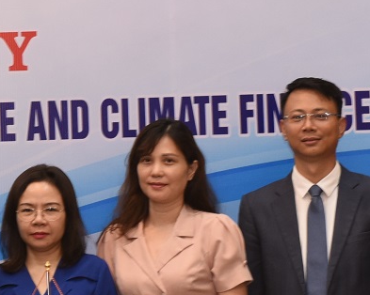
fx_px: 3349
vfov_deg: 5.1
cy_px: 71
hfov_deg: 6.2
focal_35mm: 306
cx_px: -291
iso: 800
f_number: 5.6
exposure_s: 1/60
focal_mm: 58
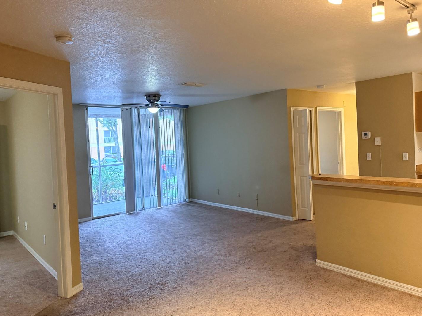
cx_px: 209
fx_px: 329
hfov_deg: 65.3
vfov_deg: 51.3
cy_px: 150
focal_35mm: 27
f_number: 1.78
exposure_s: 1/60
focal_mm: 6.76
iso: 320
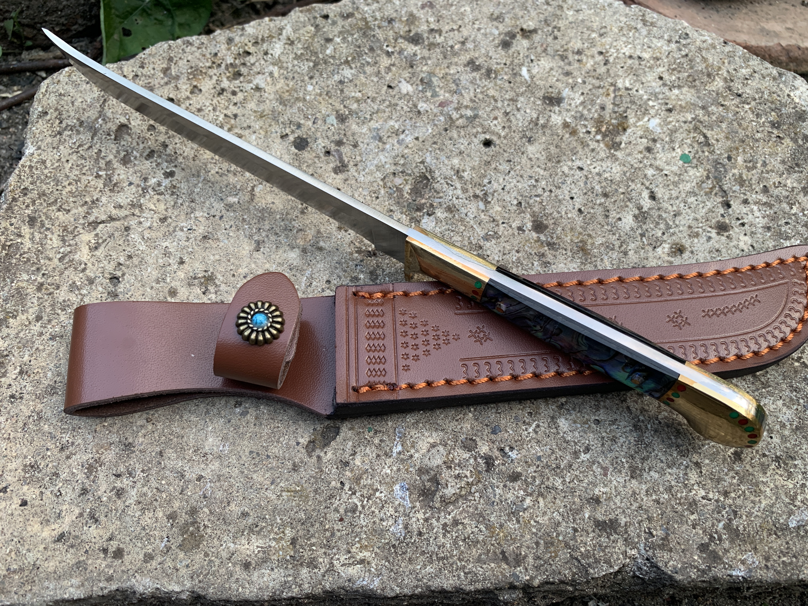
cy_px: 303
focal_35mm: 26
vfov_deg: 53.1
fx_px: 607
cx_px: 404
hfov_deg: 67.3
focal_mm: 4.25
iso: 100
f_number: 1.8
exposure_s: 1/99
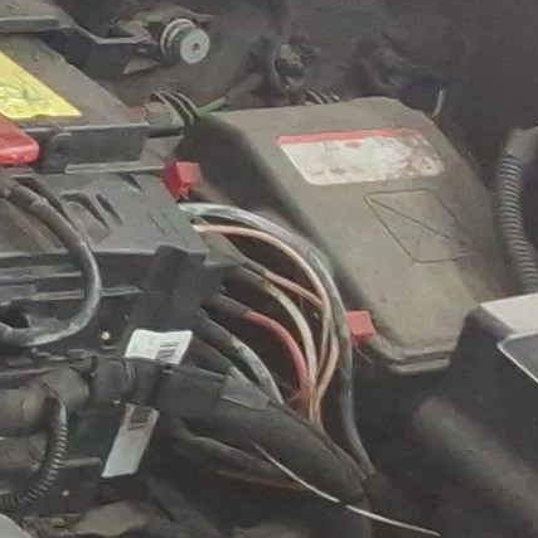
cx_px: -767
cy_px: 116
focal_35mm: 189
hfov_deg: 8.4
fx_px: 3323
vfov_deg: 9.2
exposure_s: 1/60
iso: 56
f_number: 1.9
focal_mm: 2.91
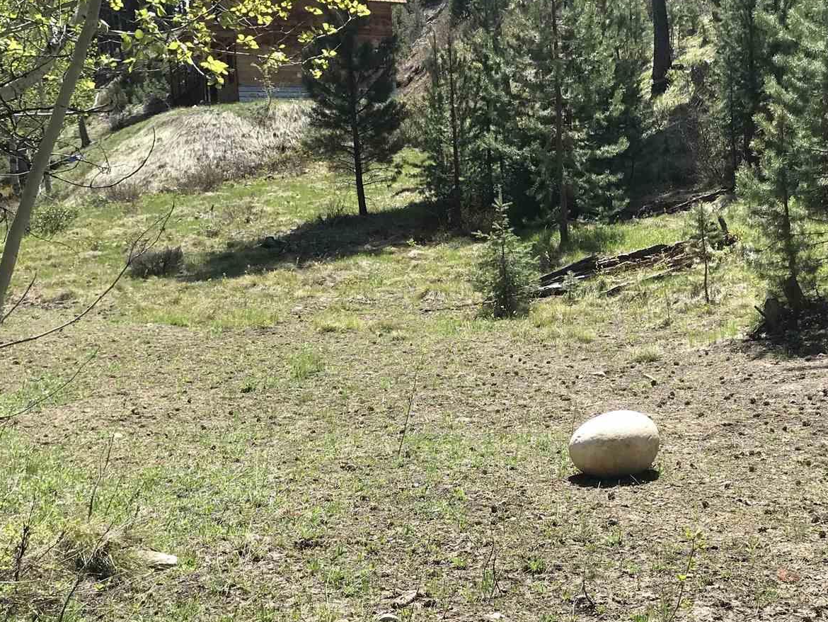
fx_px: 1172
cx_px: 596
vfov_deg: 29.6
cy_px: 388
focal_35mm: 49
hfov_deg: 38.1
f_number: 1.8
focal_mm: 3.99
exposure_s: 1/1294
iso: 20
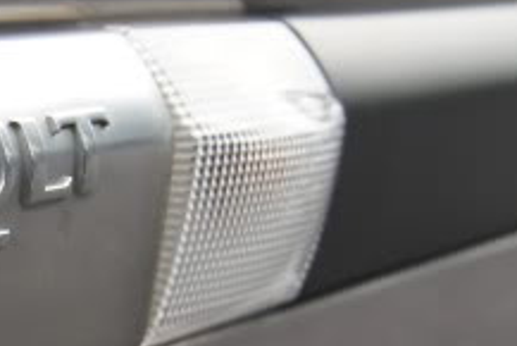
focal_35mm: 127
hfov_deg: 15.6
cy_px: 357
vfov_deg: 10.7
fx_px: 1825
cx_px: -96
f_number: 5
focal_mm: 18
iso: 100
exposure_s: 1/60
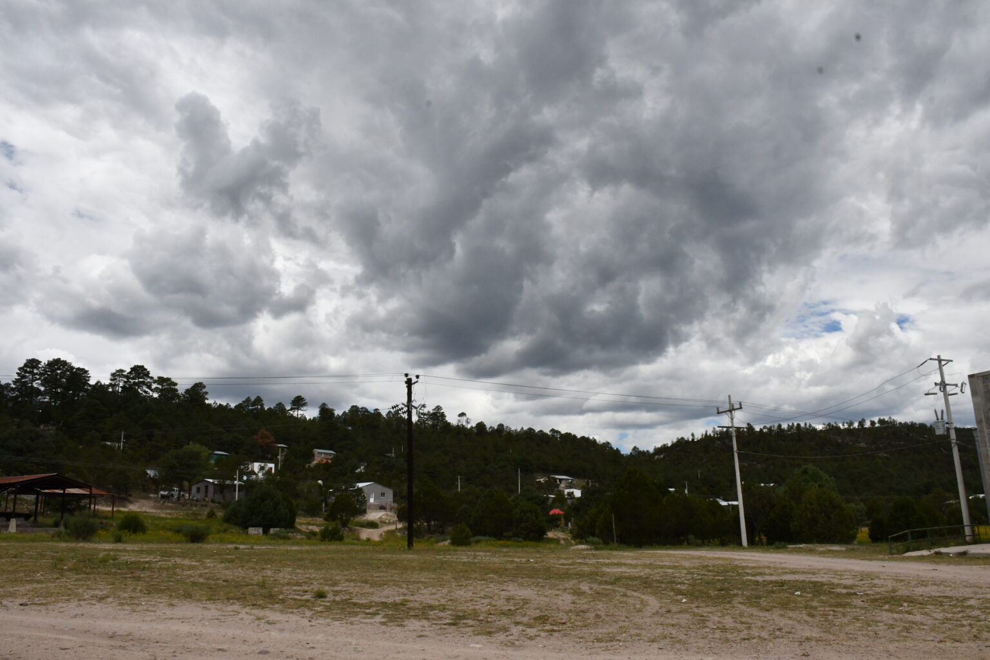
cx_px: 495
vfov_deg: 47.9
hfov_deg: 67.4
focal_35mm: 27
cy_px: 330
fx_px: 742
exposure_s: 1/1250
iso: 1250
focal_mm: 18
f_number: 18
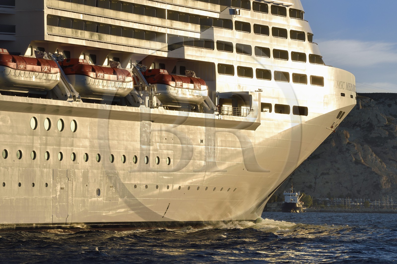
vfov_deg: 6.9
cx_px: 198
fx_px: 2204
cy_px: 132
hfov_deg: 10.3
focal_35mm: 200
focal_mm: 200
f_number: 11
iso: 320
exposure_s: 1/640
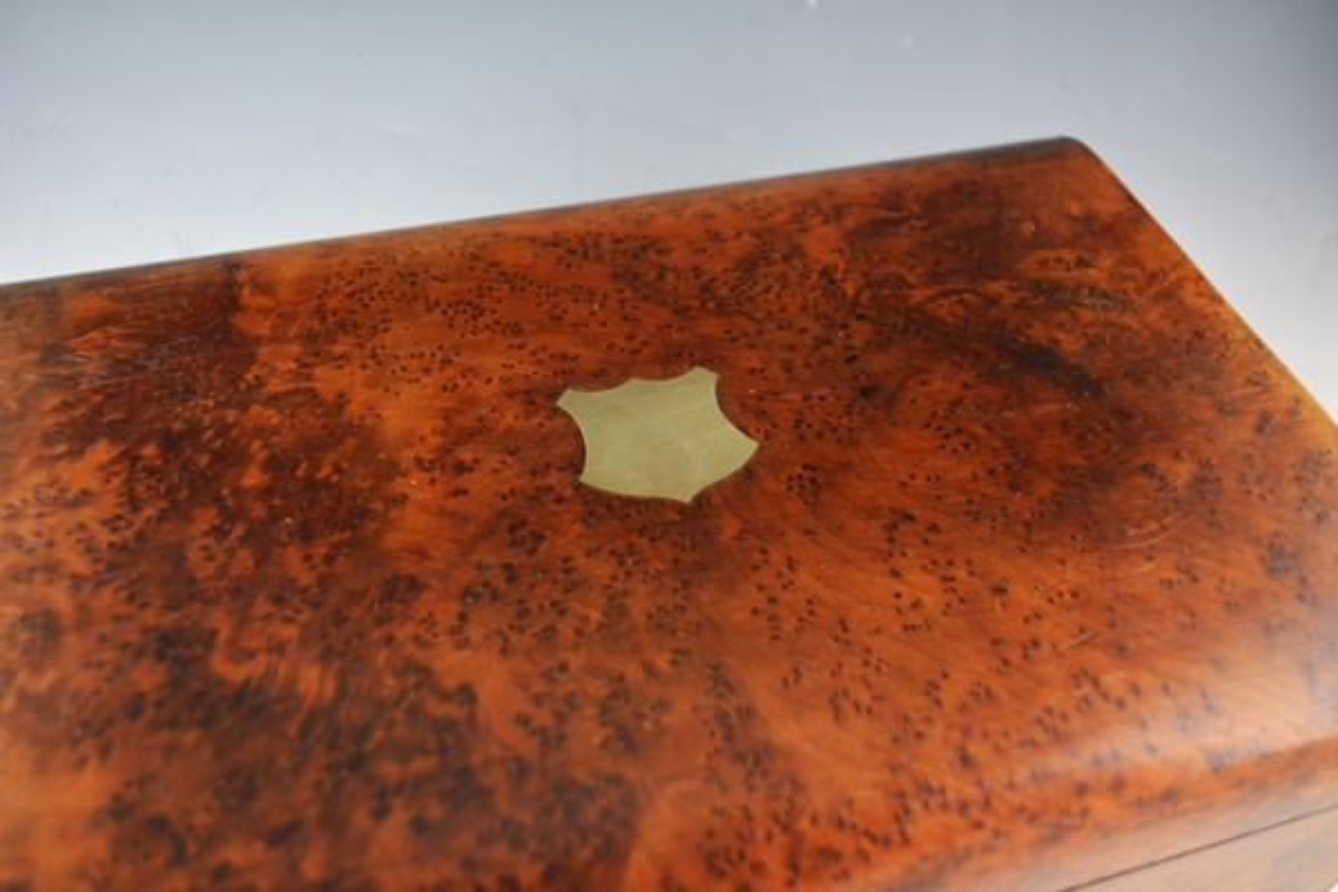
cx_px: 669
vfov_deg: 36.9
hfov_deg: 53.1
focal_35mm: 36
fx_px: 1338
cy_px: 446
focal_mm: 24
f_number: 4
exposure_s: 1/60
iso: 450
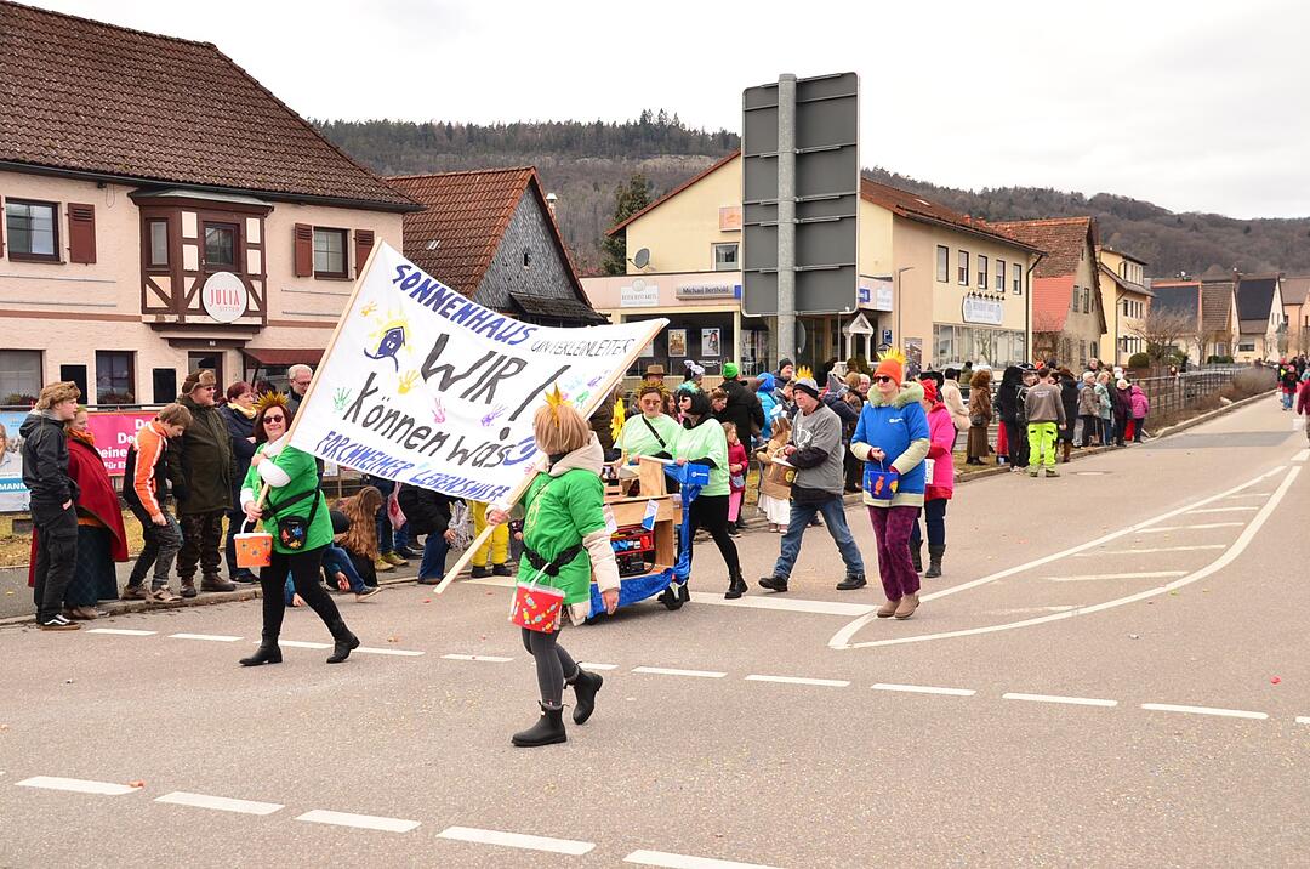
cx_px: 655
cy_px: 434
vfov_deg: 32.9
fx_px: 1471
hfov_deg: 48.0
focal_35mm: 40
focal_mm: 27
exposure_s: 1/400
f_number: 5.6
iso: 400
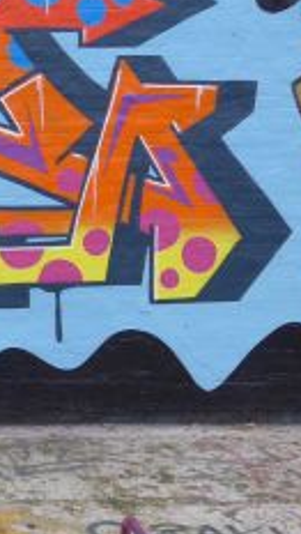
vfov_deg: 30.9
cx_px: -241
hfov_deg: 15.3
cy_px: 231
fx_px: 962
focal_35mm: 68
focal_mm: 6
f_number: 2.2
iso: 80
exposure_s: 1/100
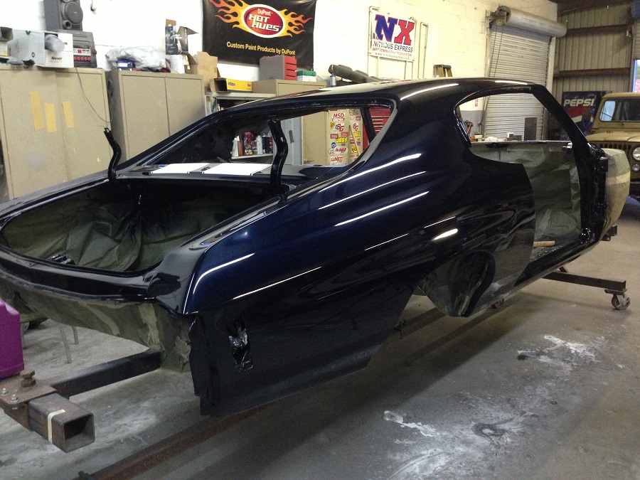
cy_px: 240
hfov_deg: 55.4
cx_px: 320
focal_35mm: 33
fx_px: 610
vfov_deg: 42.9
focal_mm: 4.13
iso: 320
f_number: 2.4
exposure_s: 1/20
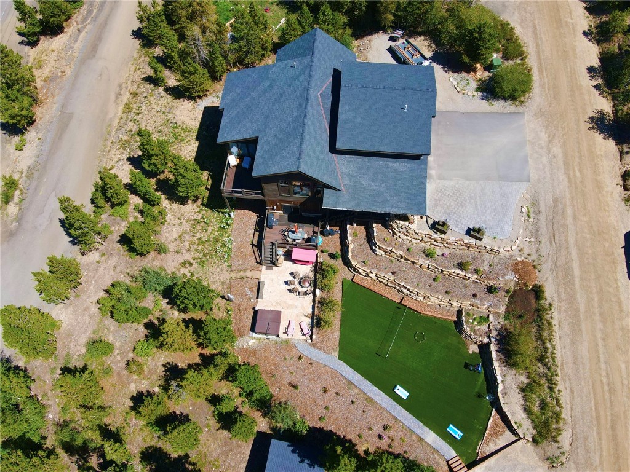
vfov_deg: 56.8
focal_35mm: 24
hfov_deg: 71.6
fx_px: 437
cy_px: 236
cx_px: 315
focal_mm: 4.5
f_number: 2.8
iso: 110
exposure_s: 1/640
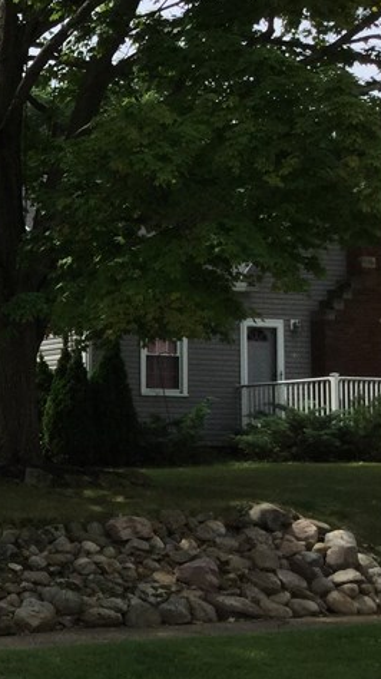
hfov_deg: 14.4
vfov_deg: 28.9
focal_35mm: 73
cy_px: 430
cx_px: -315
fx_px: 1313
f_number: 2.4
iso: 25
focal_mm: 3.3
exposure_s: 1/1664
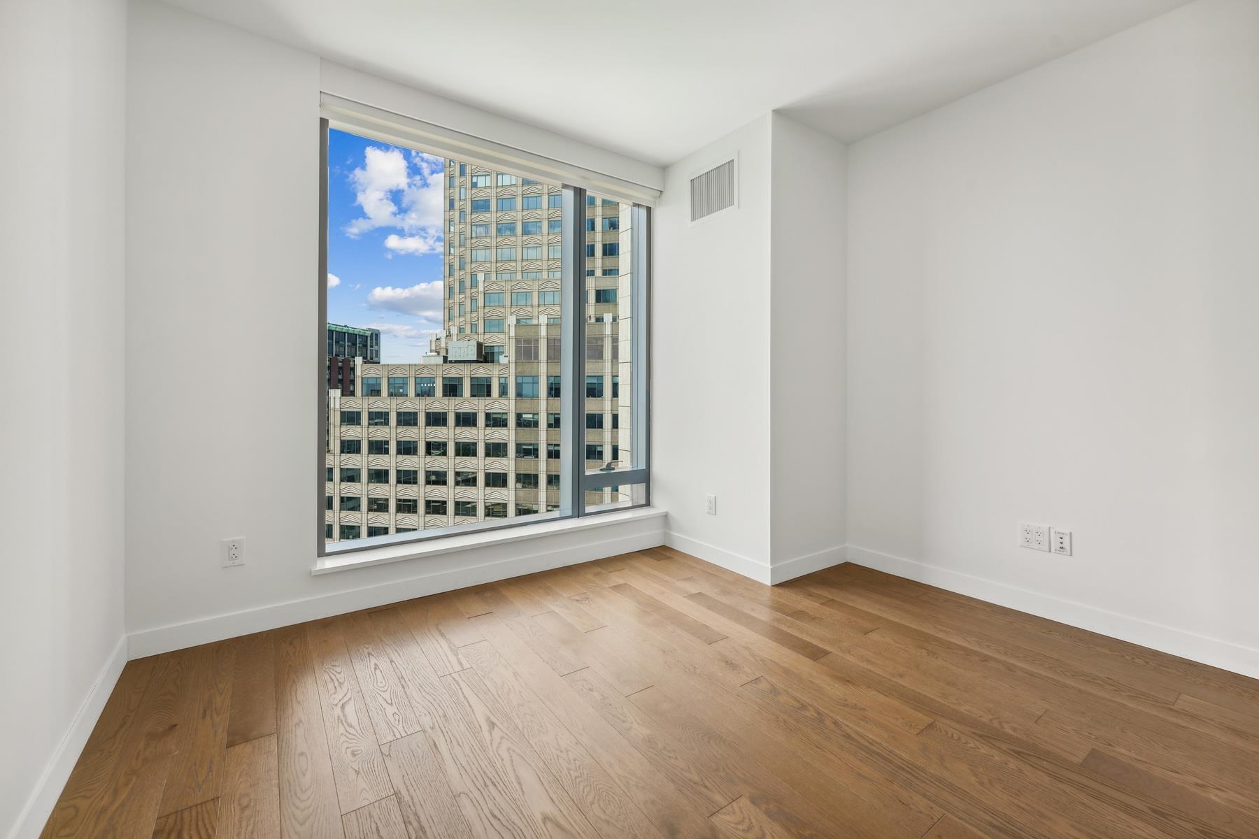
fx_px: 490
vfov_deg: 81.2
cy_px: 420
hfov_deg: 104.3
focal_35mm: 14
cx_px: 630
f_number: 8
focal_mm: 14
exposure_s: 1/125
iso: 125
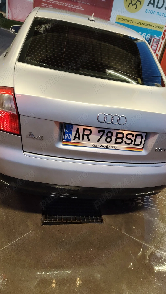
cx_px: 90
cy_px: 143
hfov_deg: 42.9
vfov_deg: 69.8
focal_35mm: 27
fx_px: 211
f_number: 1.75
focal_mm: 5.25
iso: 3391
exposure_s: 1/100
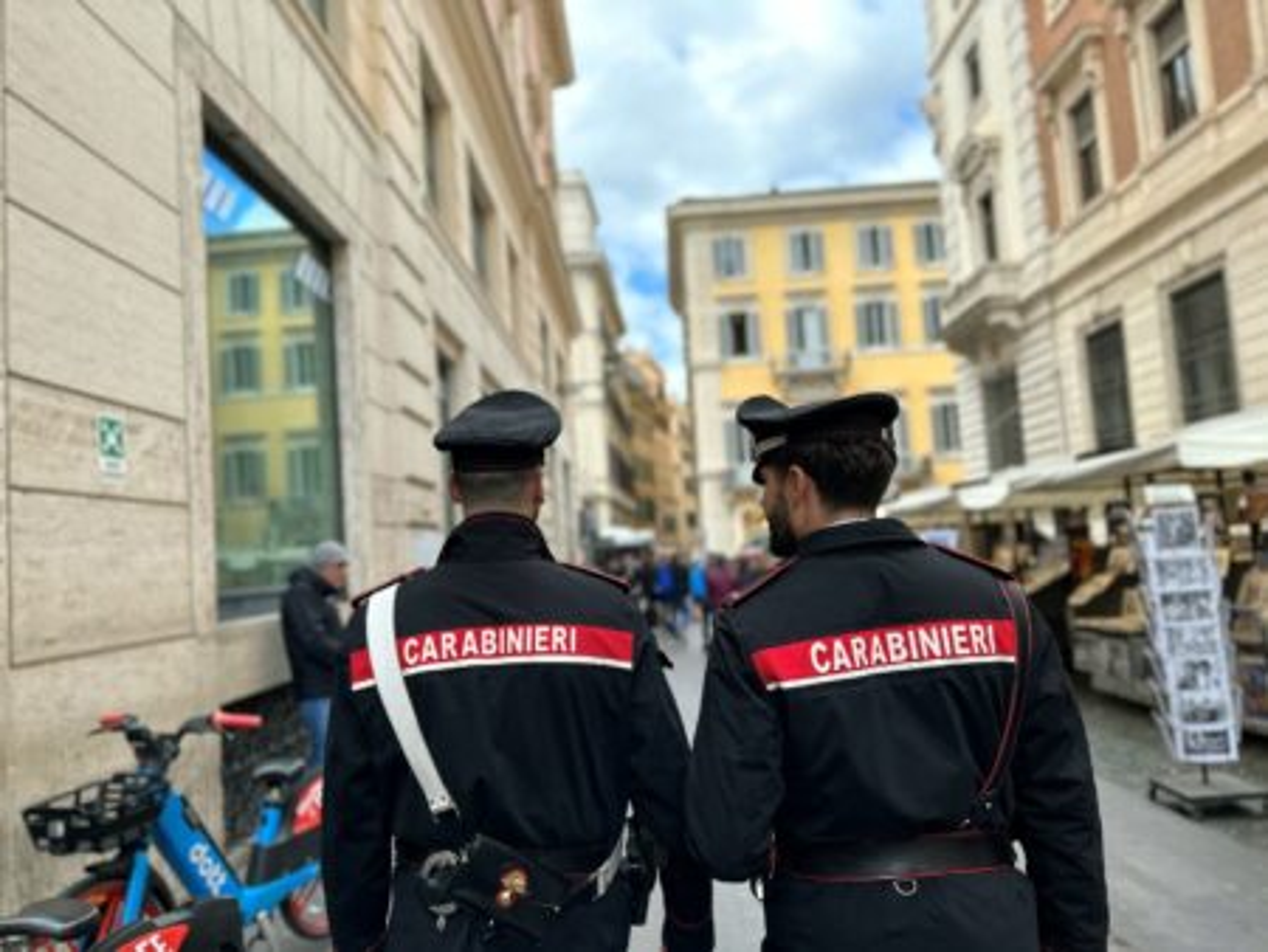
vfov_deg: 56.9
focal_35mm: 24
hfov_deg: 71.6
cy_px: 476
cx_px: 634
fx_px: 880
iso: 80
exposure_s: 1/745
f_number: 1.78
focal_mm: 6.86
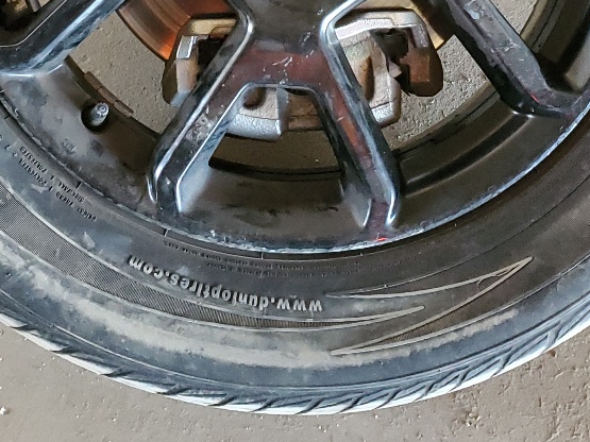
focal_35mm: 75
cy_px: -117
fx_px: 1278
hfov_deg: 26.0
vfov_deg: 18.4
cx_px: 273
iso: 403
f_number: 1.5
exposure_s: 1/60.2
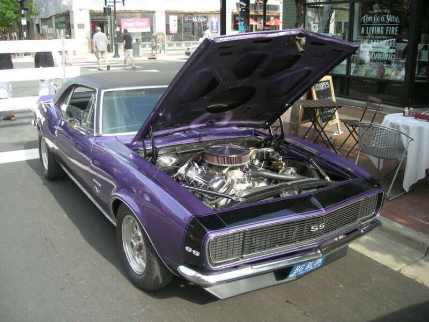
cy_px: 161
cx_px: 214
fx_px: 434
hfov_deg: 52.6
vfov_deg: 40.7
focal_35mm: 35
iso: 50
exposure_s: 1/174
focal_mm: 5.7
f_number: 2.8
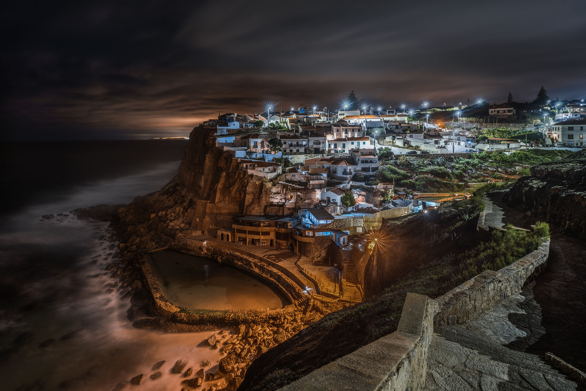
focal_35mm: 18
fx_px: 293
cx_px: 293
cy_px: 196
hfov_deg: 90.0
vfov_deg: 67.4
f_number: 11
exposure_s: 1/8
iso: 100
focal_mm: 18
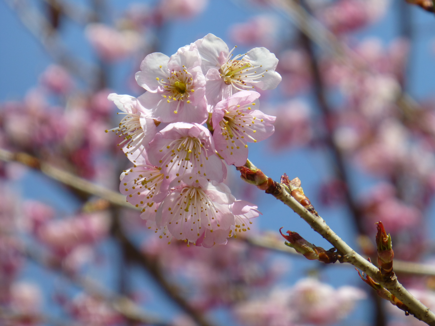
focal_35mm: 386
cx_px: 218
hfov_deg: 5.1
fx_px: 4851
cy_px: 163
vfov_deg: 3.9
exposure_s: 1/400
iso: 100
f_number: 5.9
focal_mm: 68.9
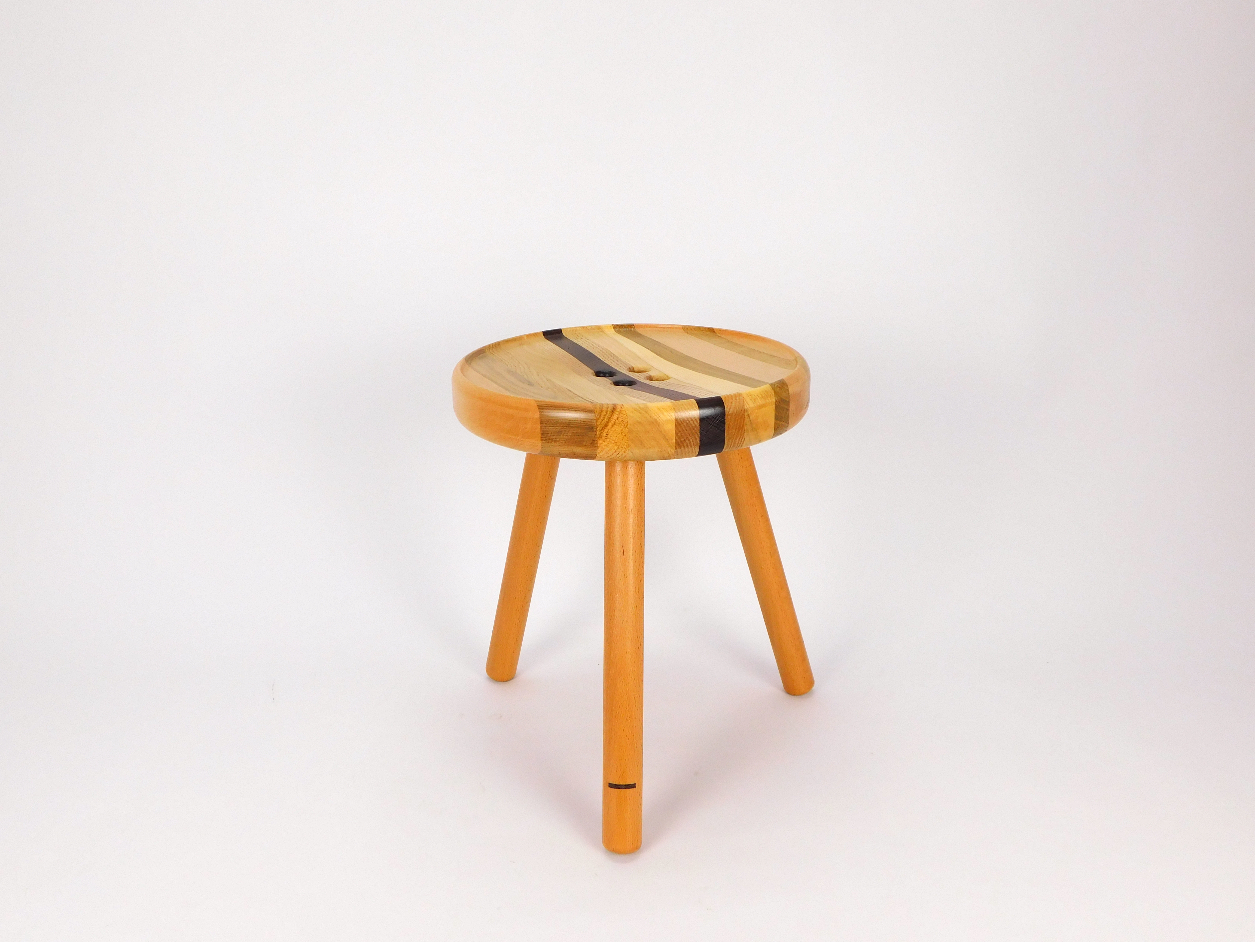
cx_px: 628
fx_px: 1088
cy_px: 471
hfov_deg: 60.0
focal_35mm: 30
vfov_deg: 46.8
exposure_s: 1/200
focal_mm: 5.3
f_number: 3.2
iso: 125
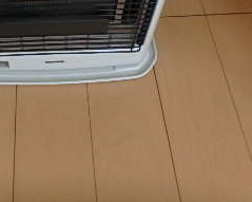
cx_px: 50
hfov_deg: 33.2
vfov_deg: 24.6
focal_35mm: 55
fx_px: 410
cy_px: -50
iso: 400
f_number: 3.5
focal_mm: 3.7
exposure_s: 1/30
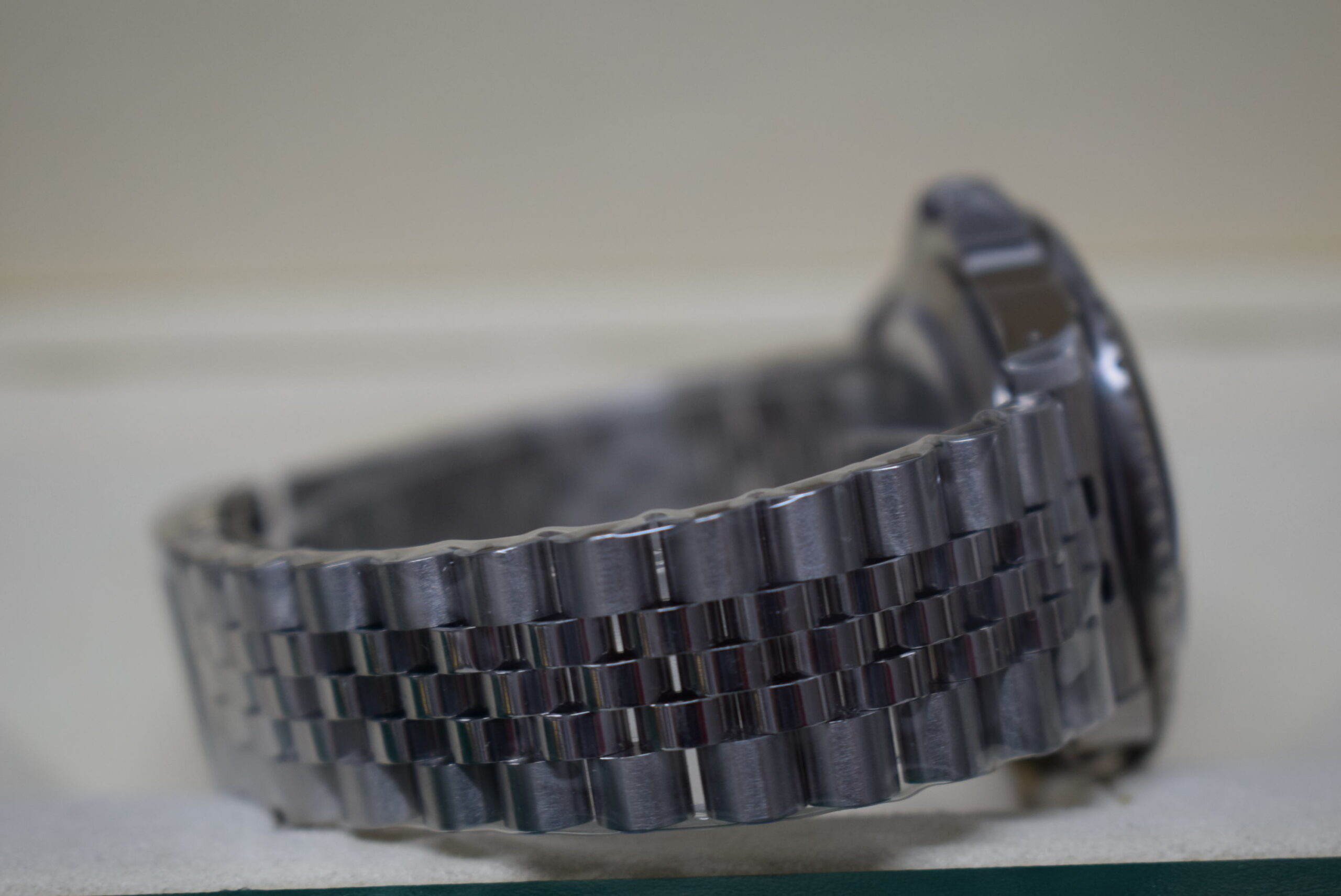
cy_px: 448
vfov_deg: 17.5
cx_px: 670
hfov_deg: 26.0
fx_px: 2908
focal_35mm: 78
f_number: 5.6
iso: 500
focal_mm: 52
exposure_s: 1/60
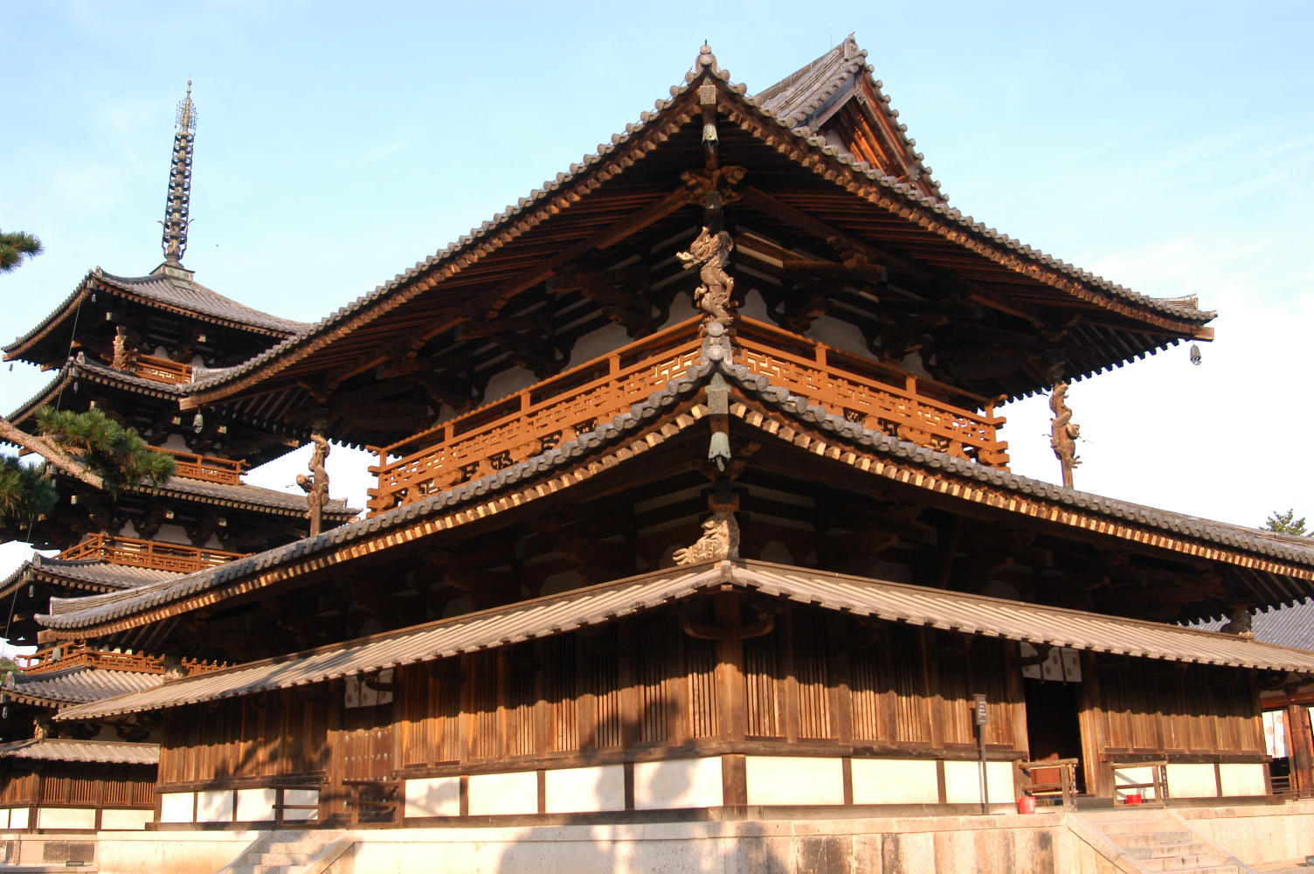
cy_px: 437
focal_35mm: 36
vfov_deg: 36.8
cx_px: 657
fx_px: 1313
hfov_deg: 53.2
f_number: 6.3
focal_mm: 24
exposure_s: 1/160
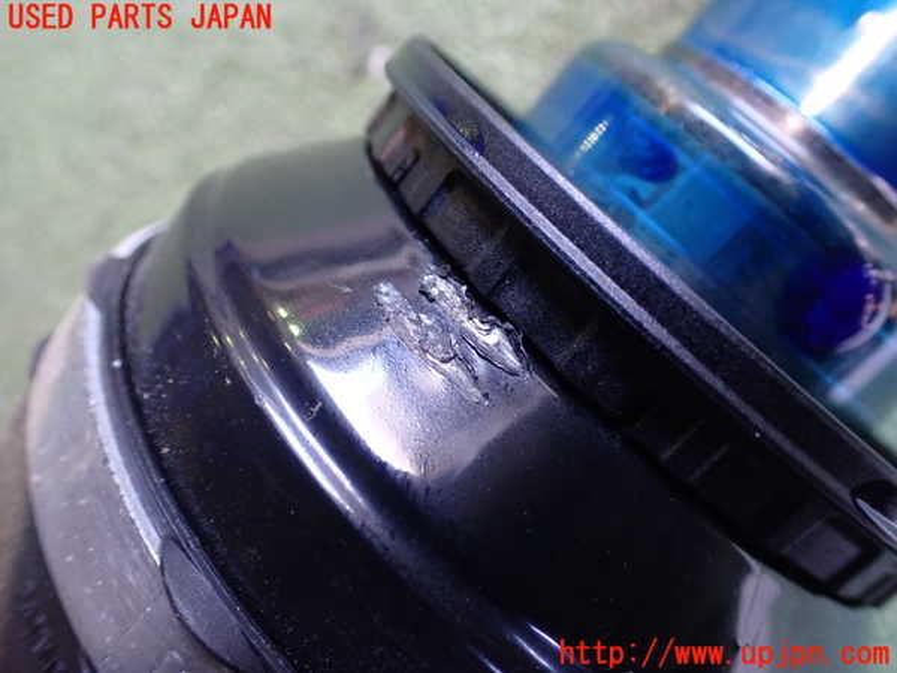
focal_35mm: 30
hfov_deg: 60.0
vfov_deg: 46.8
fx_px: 777
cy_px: 336
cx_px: 448
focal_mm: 5.4
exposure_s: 1/50
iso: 800
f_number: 2.3
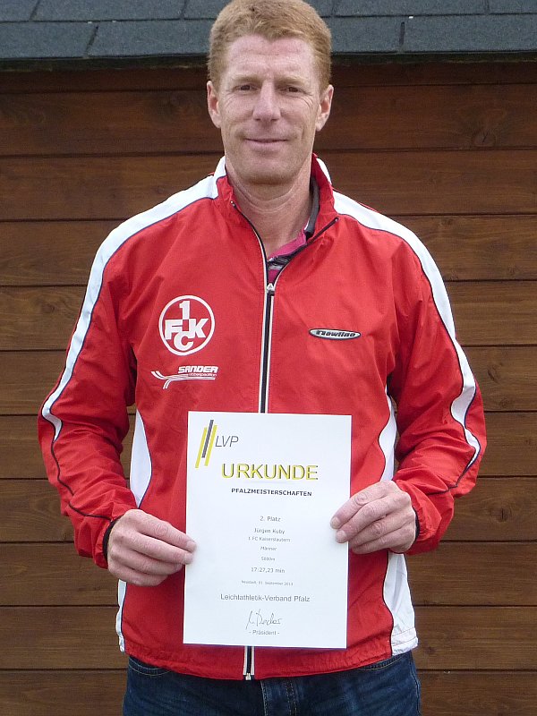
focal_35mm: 94
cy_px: 358
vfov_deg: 20.9
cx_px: 268
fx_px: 1944
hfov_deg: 15.7
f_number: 4.2
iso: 250
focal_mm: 12.8
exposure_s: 1/500
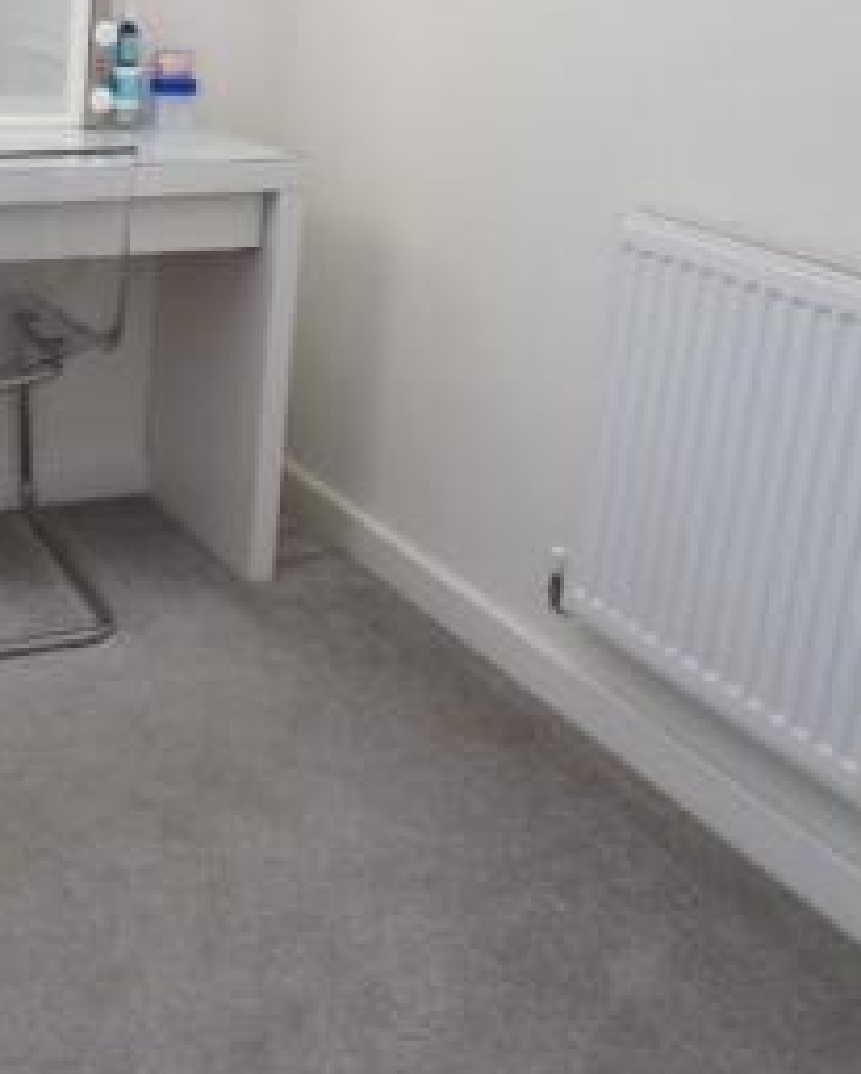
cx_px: -8
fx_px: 1368
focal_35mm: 43
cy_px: 224
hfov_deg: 32.1
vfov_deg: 41.2
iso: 400
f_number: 4.5
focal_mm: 12
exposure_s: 1/80
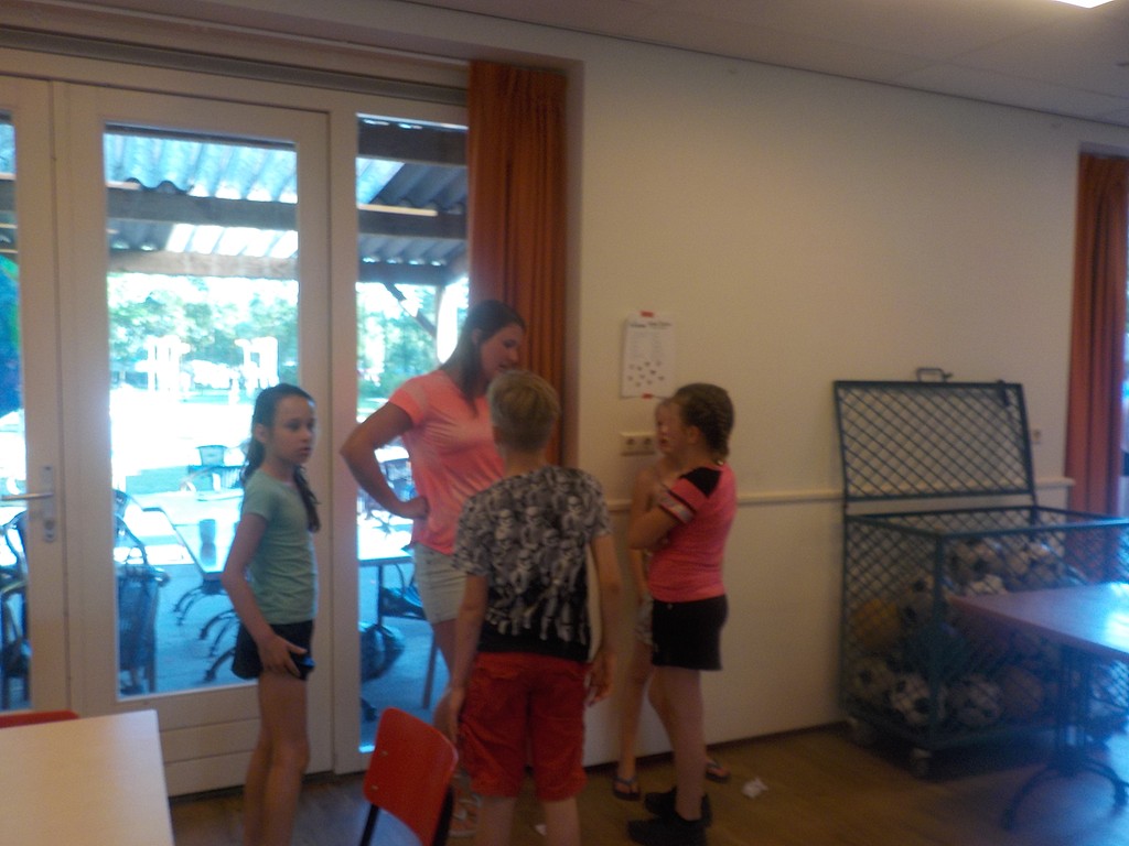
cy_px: 423
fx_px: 978
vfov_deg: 46.8
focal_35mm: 30
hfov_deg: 60.0
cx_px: 564
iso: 125
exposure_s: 1/30
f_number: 3.3
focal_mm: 4.1
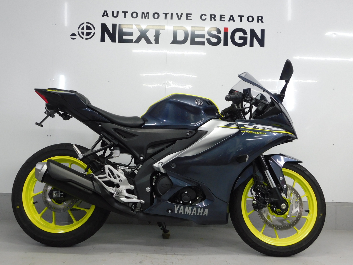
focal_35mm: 32
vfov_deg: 44.2
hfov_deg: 56.8
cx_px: 172
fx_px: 326
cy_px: 134
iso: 160
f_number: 3.2
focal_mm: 5.3
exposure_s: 1/30
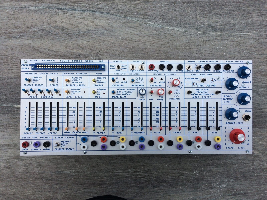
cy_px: 100
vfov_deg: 48.2
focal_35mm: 29
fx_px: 224
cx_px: 134
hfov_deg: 61.7
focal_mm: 4.15
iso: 32
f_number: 2.2
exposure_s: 1/1172
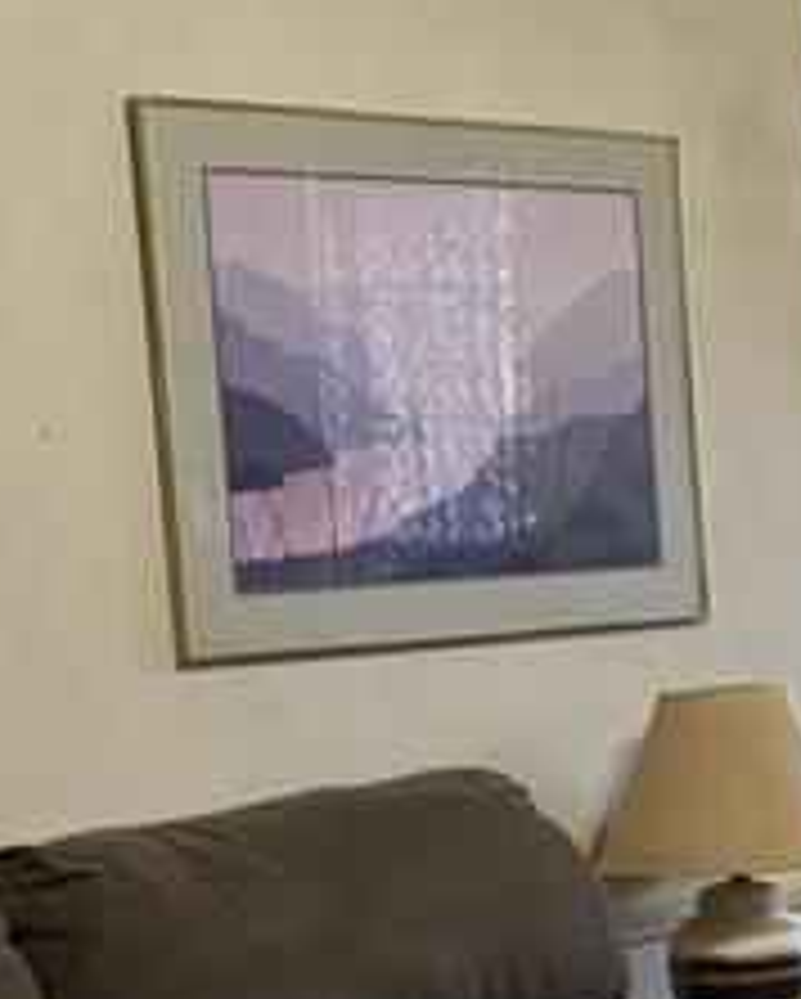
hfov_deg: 12.0
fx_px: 3196
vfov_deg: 17.6
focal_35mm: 108
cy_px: 846
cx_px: 1796
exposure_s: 1/60
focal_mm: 6.76
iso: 400
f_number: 1.78
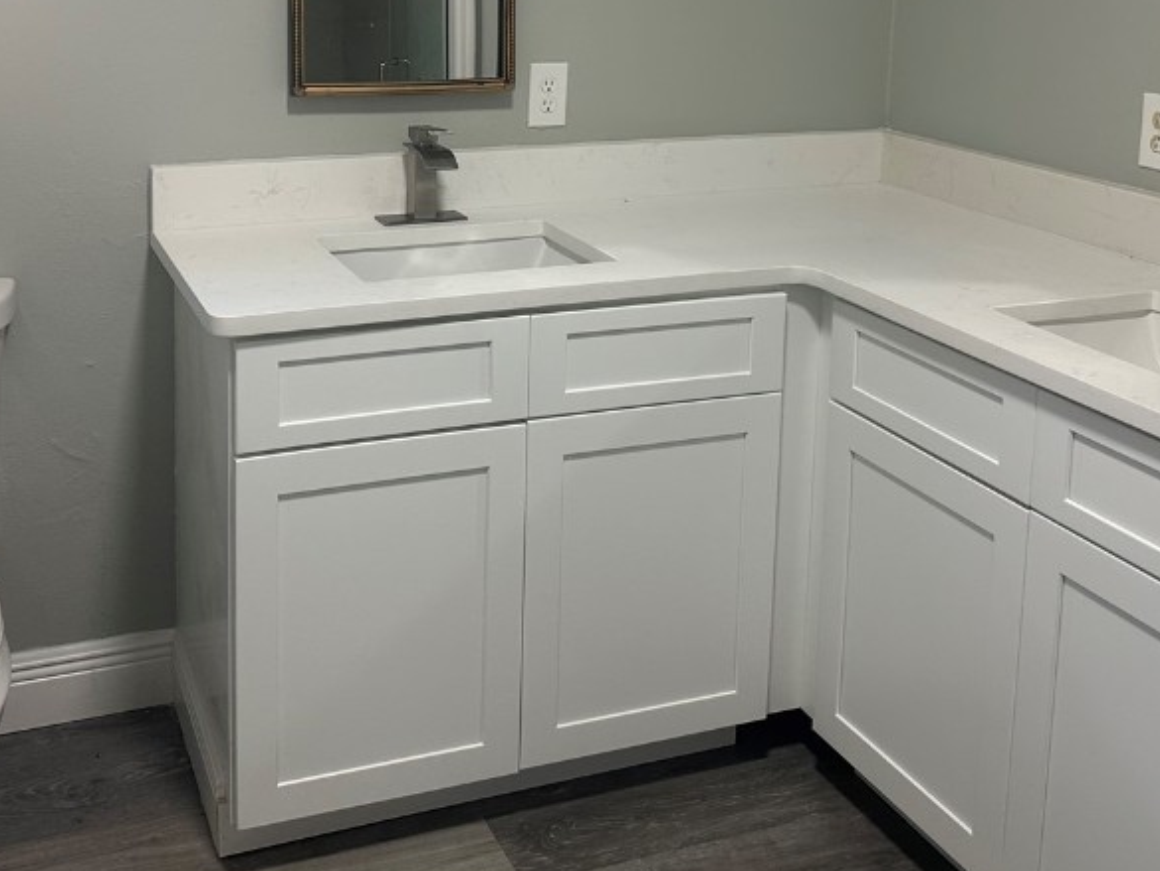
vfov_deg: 33.0
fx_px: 1408
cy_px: 133
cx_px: 482
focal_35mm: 42
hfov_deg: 44.6
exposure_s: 1/120
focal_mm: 6.86
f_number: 1.78
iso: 125
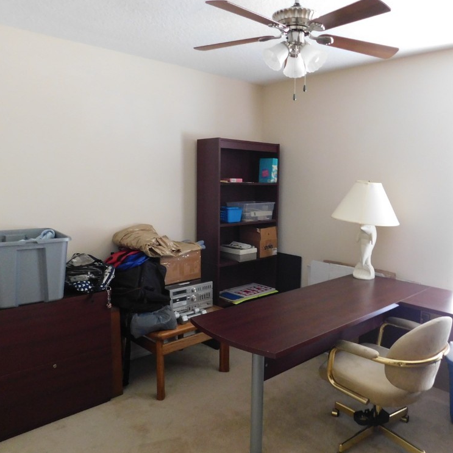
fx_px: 415
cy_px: 221
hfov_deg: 57.0
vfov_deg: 57.3
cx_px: 262
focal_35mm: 28
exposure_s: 1/10
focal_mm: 4
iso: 400
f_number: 3
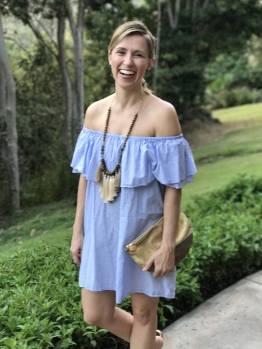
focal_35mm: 57
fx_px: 575
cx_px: 131
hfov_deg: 25.7
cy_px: 174
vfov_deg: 33.8
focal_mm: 6.6
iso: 200
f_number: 2.8
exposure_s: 1/60
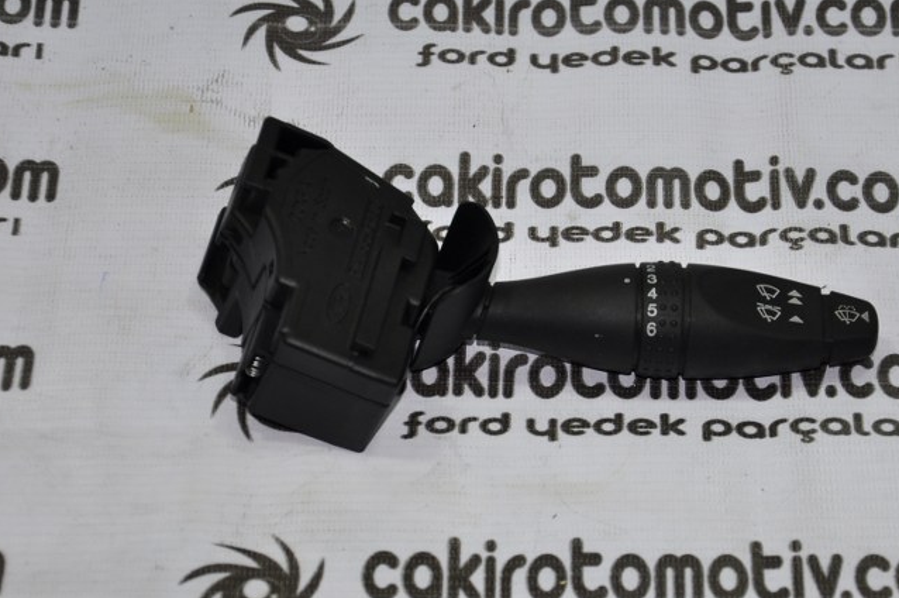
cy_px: 326
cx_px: 552
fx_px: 3959
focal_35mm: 159
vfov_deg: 8.6
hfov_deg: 12.9
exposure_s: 1/60
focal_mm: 75
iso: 200
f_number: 5.3
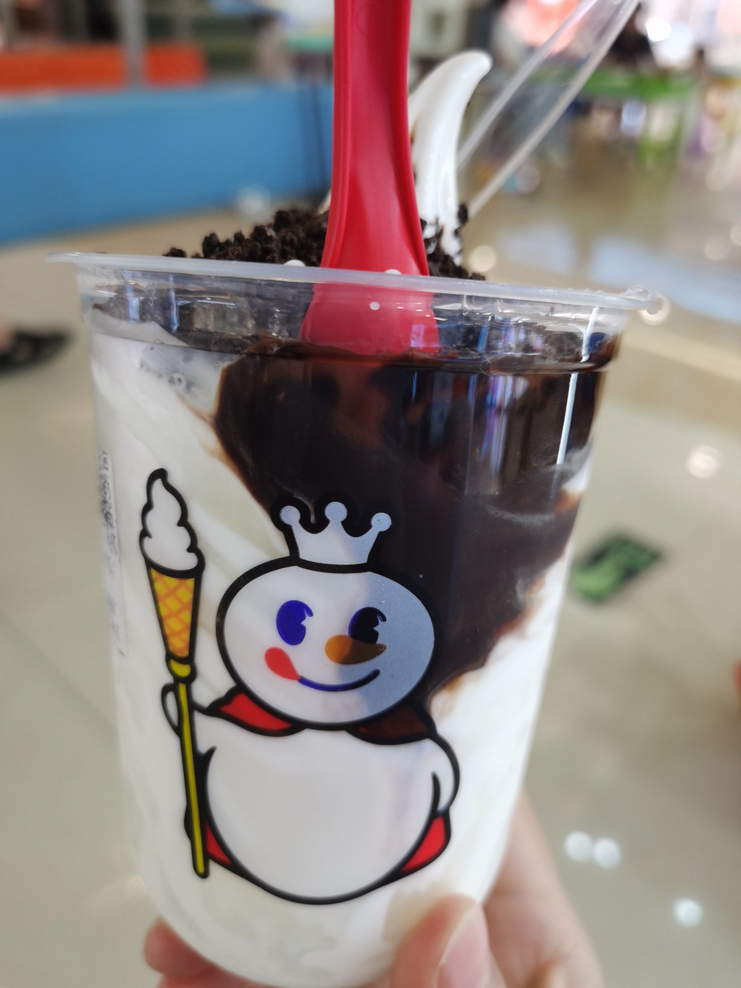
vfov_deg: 65.3
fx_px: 771
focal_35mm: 27
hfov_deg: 51.4
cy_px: 494
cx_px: 370
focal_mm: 5.58
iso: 160
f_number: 1.8
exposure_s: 1/100
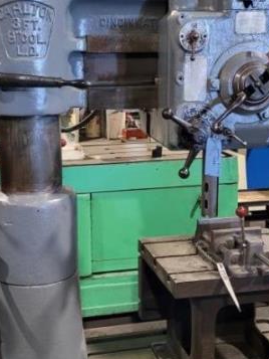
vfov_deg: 33.8
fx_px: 590
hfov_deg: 25.6
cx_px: 112
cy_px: 168
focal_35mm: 57
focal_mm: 5.4
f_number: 1.8
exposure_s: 1/40
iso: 500
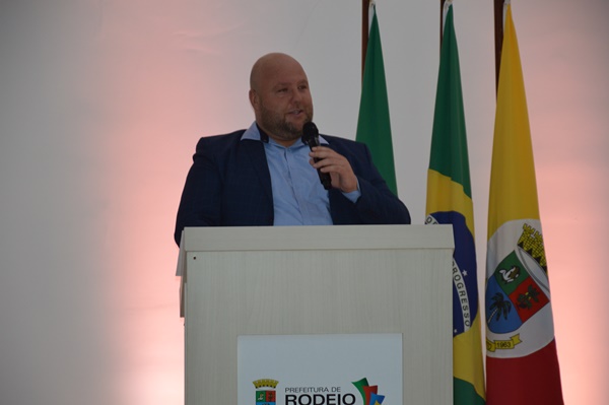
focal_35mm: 158
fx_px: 2662
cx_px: 304
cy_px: 202
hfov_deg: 13.1
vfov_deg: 8.7
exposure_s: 1/60
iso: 640
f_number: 5.6
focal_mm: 105
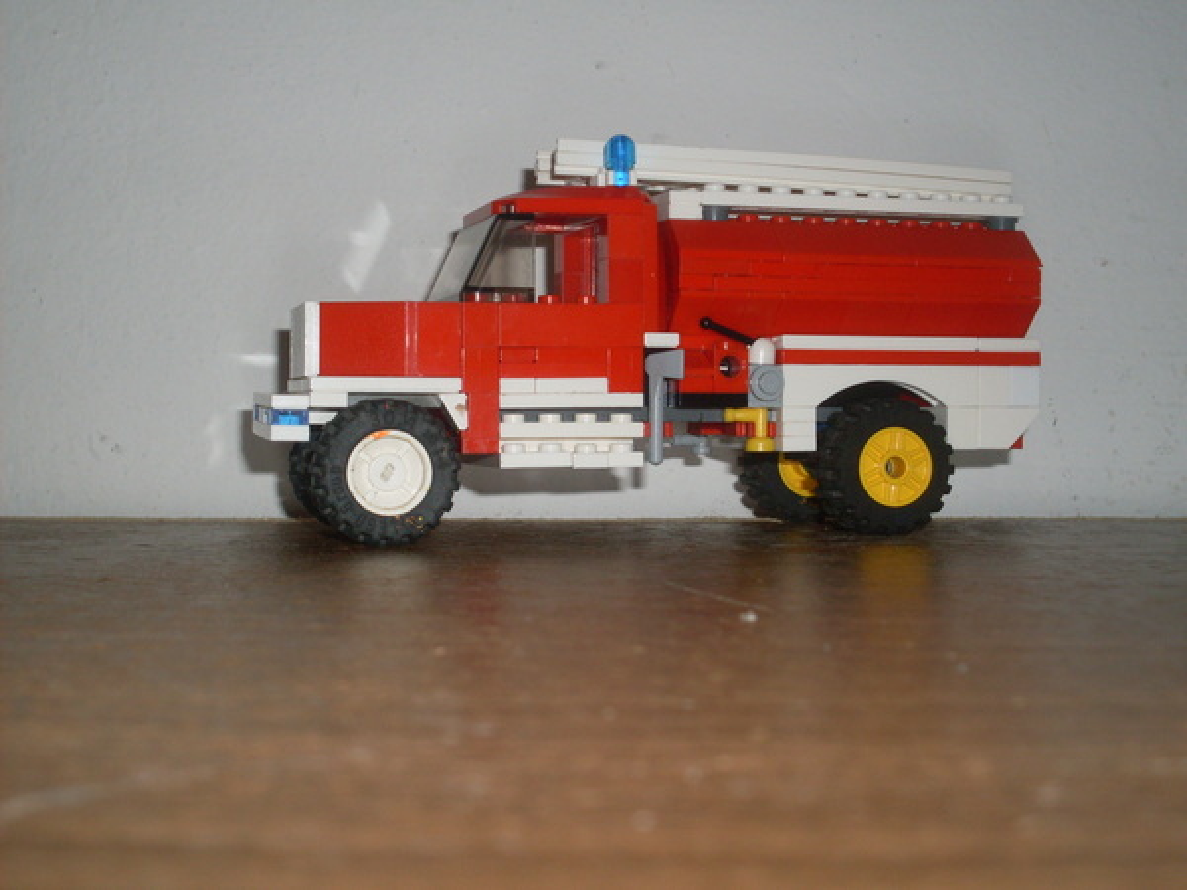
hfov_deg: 32.2
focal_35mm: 60
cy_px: 445
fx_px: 2057
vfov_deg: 24.4
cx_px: 594
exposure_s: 1/45
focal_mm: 9.9
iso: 100
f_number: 3.4
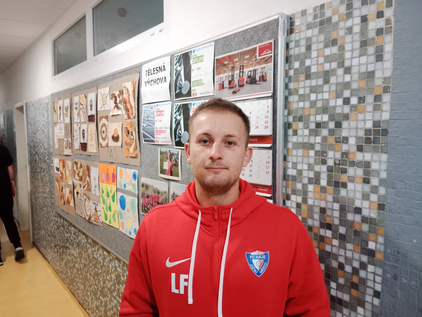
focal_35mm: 26
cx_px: 211
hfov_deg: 67.3
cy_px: 158
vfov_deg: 53.1
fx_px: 317
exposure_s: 1/25
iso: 1594
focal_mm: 3.96
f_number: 1.8
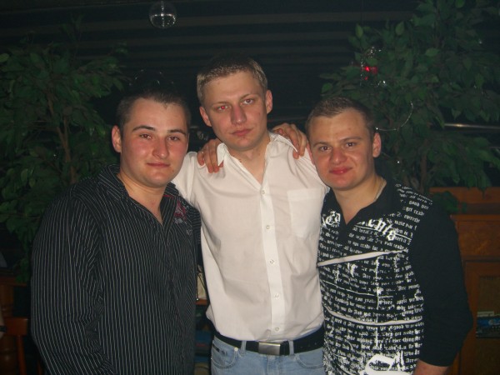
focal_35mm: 38
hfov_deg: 49.0
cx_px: 250
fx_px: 549
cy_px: 188
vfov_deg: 37.7
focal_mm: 7.9
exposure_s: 1/60
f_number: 2.8
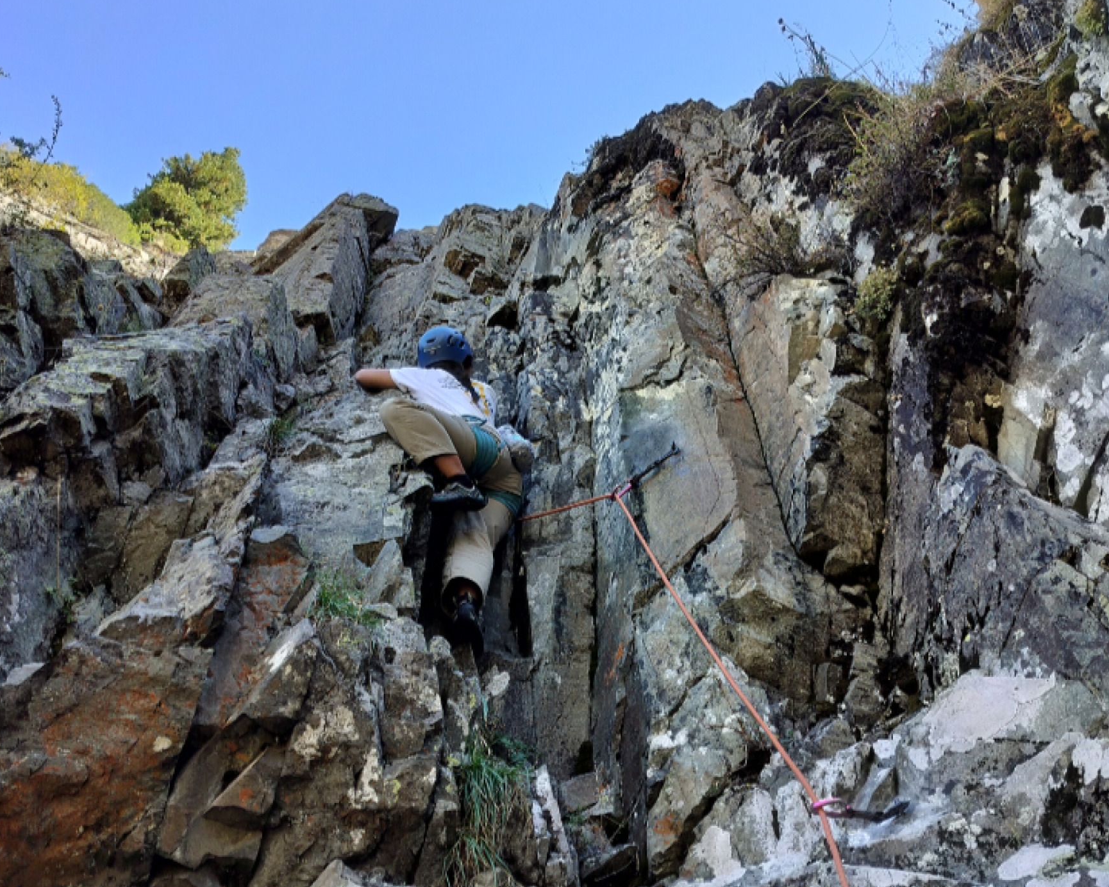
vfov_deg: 54.9
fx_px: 853
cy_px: 434
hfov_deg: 66.0
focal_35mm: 26
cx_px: 578
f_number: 1.7
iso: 50
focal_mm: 5.2
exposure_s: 1/136
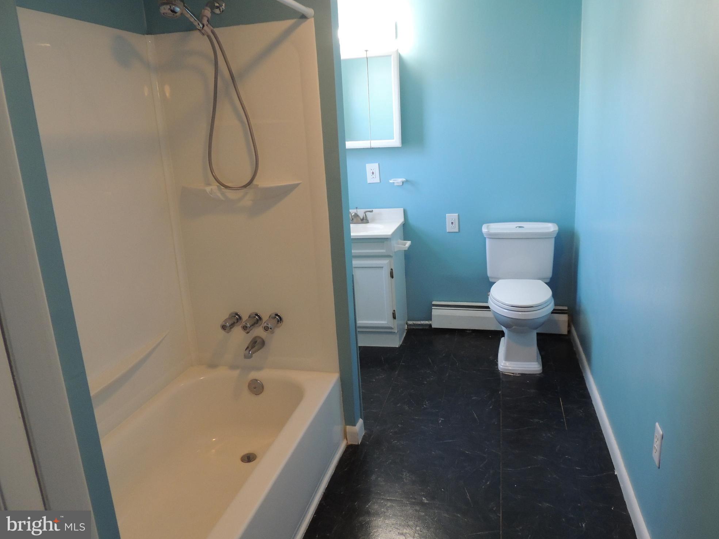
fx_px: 519
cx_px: 374
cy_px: 260
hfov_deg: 69.4
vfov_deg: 54.9
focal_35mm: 25
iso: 360
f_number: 3
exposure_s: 1/30
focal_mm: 4.3
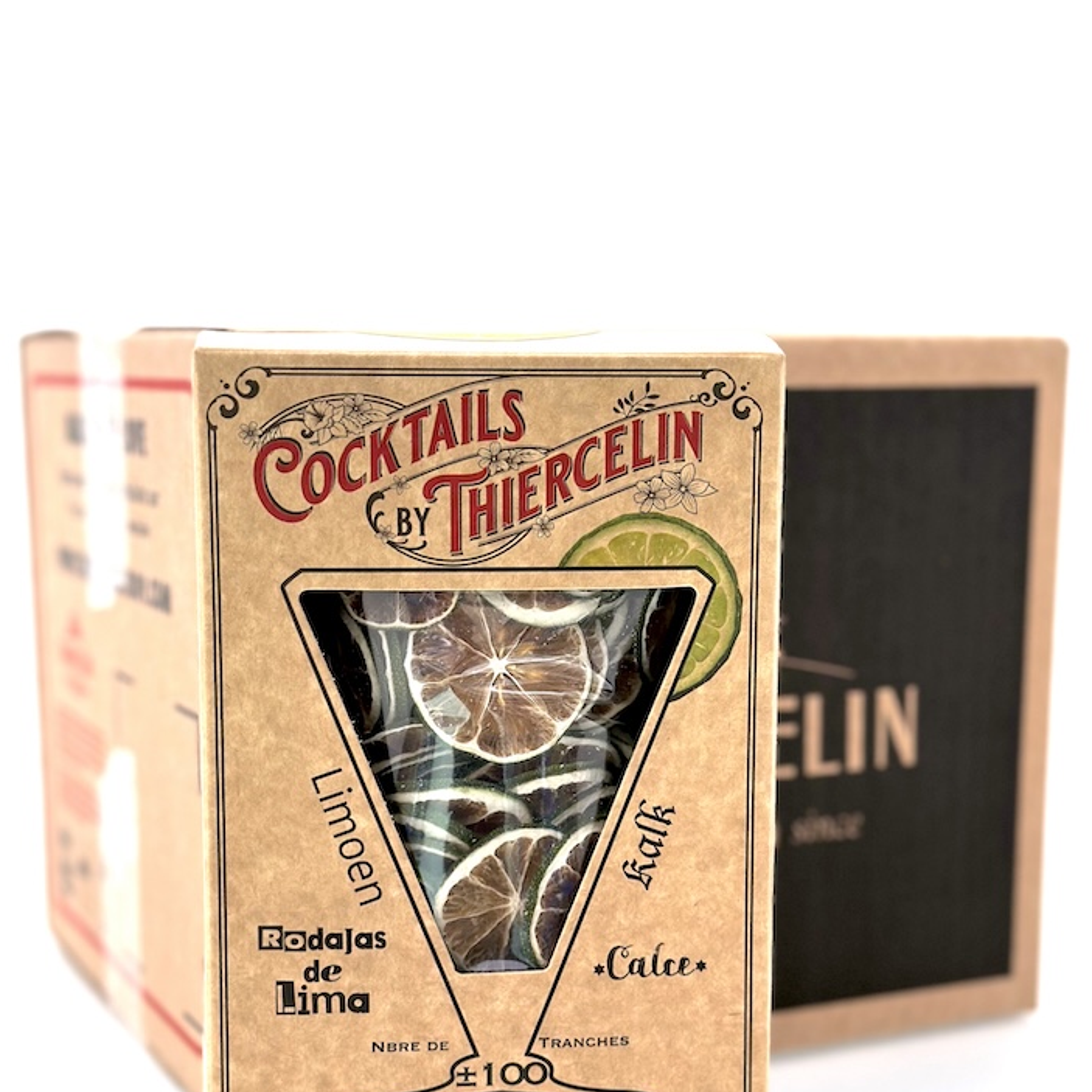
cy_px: 670
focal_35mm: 57
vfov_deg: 29.9
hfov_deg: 30.0
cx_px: 546
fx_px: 2034
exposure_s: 1/60
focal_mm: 6.86
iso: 125
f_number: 1.78
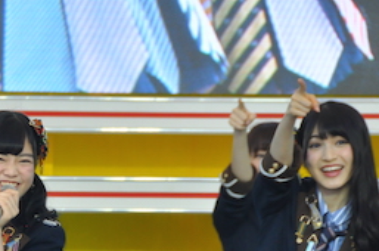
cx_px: 7
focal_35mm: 708
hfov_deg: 2.9
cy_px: 294
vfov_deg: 1.9
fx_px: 7435
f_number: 8
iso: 1000
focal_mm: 200
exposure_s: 1/500
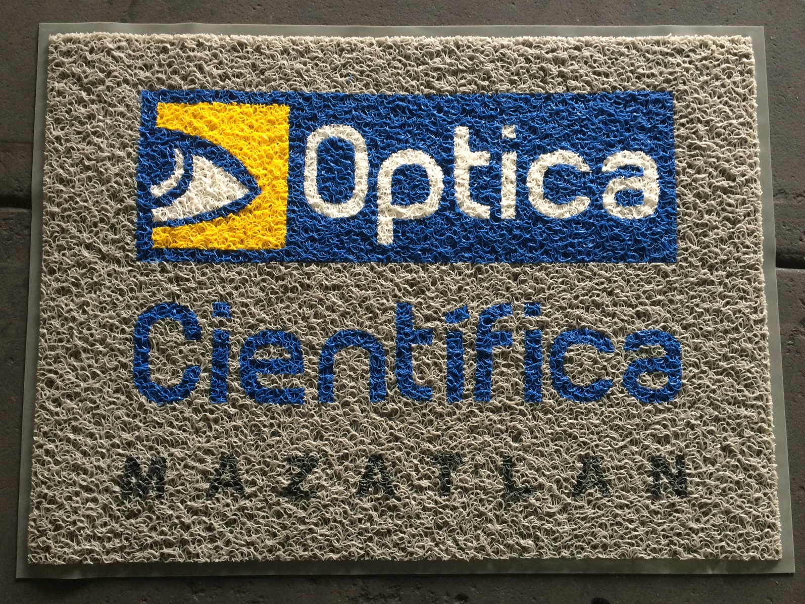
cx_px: 402
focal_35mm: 29
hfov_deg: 61.7
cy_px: 302
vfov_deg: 48.2
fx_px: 675
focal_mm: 4.15
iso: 100
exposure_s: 1/30
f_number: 2.2
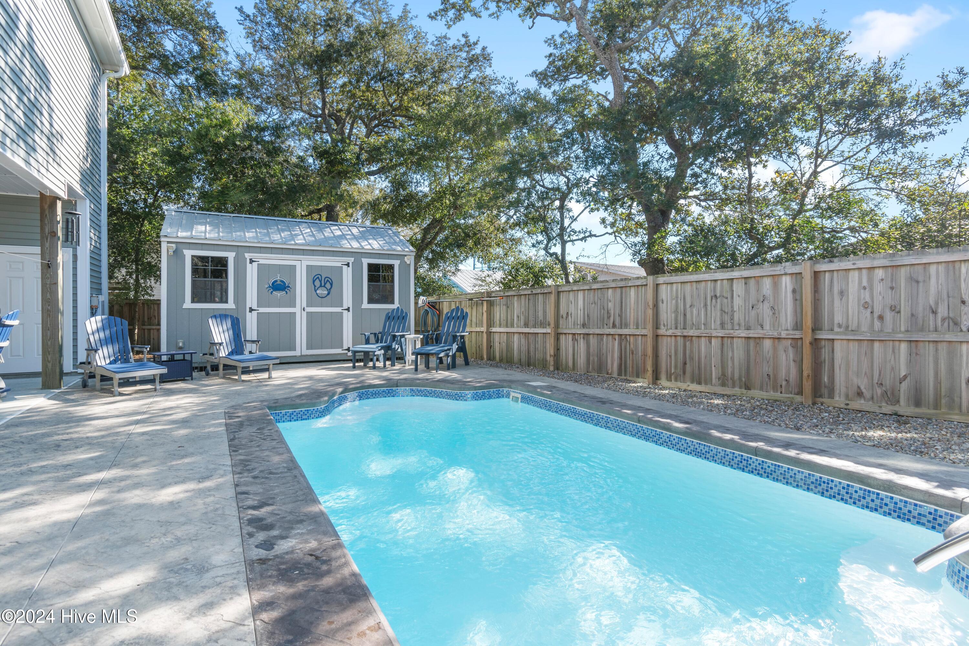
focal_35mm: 18
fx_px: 484
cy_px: 323
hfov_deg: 90.0
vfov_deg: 67.4
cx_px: 484
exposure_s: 1/80
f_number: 4.8
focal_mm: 12
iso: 100
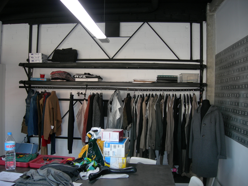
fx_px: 272
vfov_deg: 37.7
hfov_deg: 49.0
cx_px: 124
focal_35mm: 38
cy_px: 93
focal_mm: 7.8
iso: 50
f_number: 2.8
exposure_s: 1/30
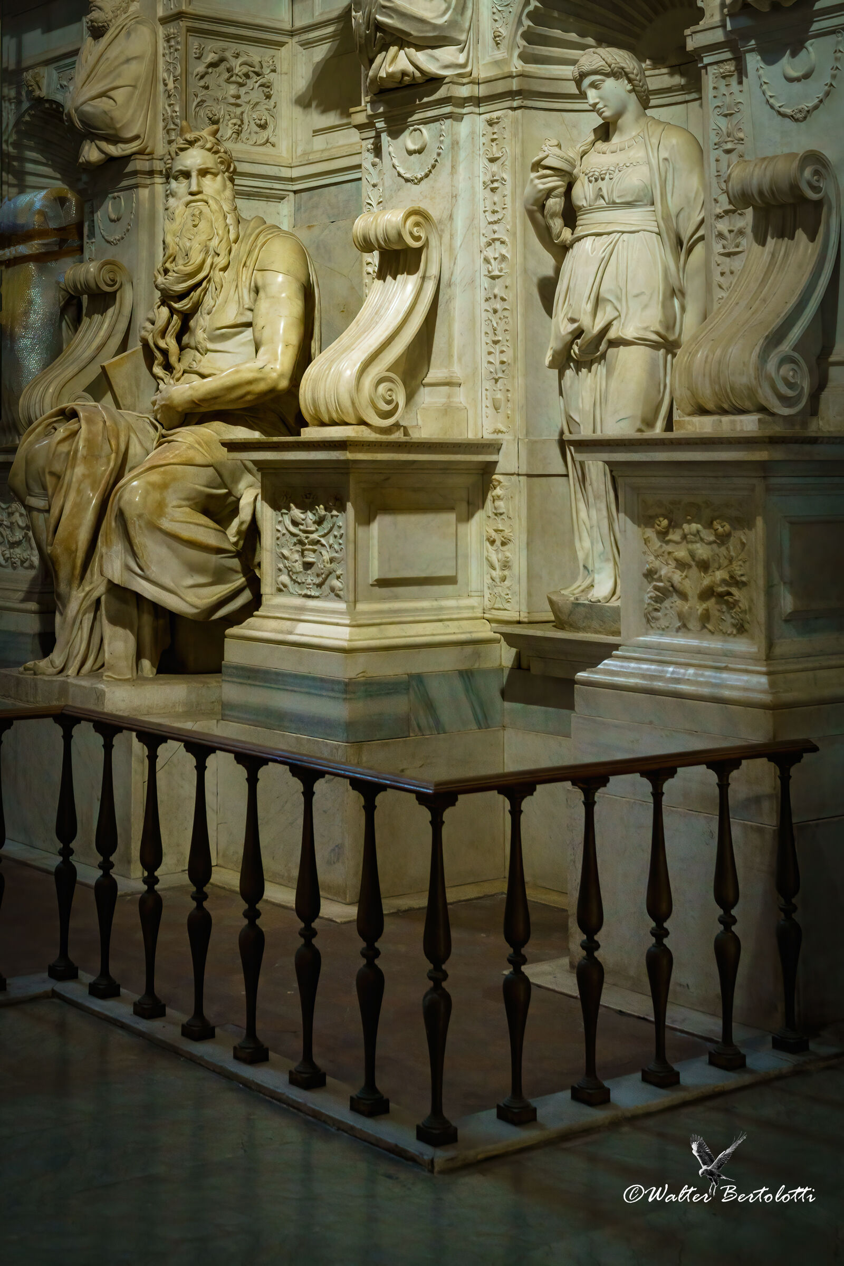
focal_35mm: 35
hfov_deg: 37.9
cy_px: 633
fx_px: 1231
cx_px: 422
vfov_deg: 54.4
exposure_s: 1/40
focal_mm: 35
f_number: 5
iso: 2500
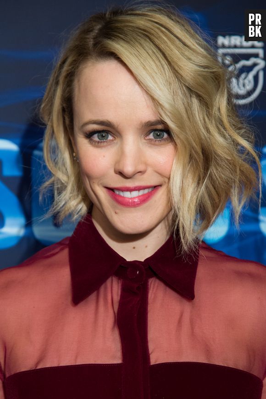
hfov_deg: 11.4
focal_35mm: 120
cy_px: 200
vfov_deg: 17.1
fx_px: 1331
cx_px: 133
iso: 1600
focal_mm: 120
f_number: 5
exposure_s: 1/160
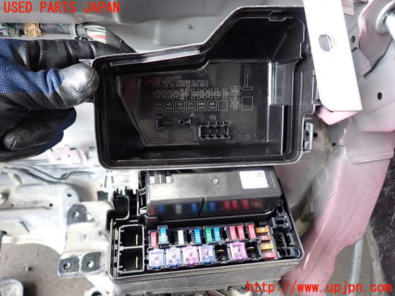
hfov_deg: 69.4
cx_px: 198
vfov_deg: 54.9
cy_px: 148
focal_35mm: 25
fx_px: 285
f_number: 2
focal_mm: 4.5
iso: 250
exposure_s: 1/30
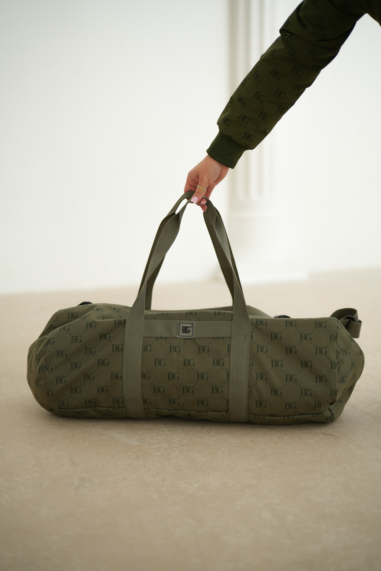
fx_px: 794
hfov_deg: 27.0
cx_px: 190
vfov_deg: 39.6
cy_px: 286
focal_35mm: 50
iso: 100
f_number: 1.4
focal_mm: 50
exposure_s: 1/500
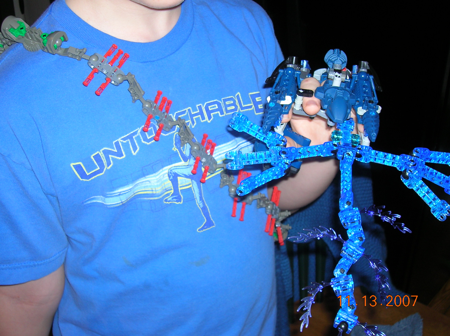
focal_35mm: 46
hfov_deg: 41.3
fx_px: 597
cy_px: 168
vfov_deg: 31.5
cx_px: 225
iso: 50
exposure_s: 1/60.1
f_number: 3.2
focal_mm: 7.7
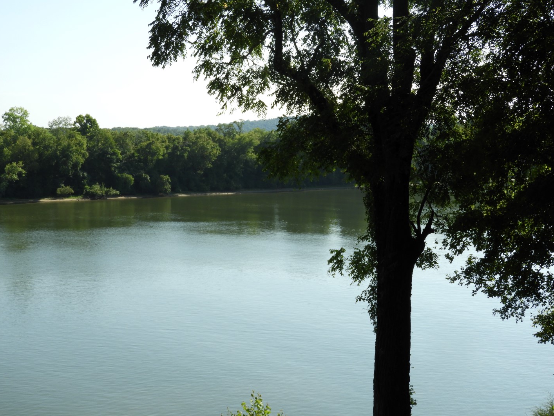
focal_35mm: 56
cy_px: 208
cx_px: 272
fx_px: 896
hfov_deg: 34.3
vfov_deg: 26.1
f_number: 4
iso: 100
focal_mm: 9.9
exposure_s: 1/640
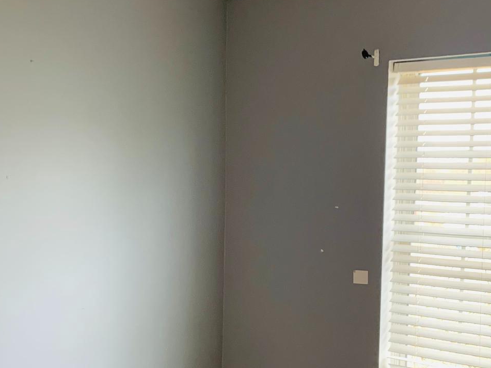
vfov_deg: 25.9
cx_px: 300
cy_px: 265
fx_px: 794
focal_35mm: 56
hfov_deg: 34.2
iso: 100
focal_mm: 4.25
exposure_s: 1/91
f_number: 1.8
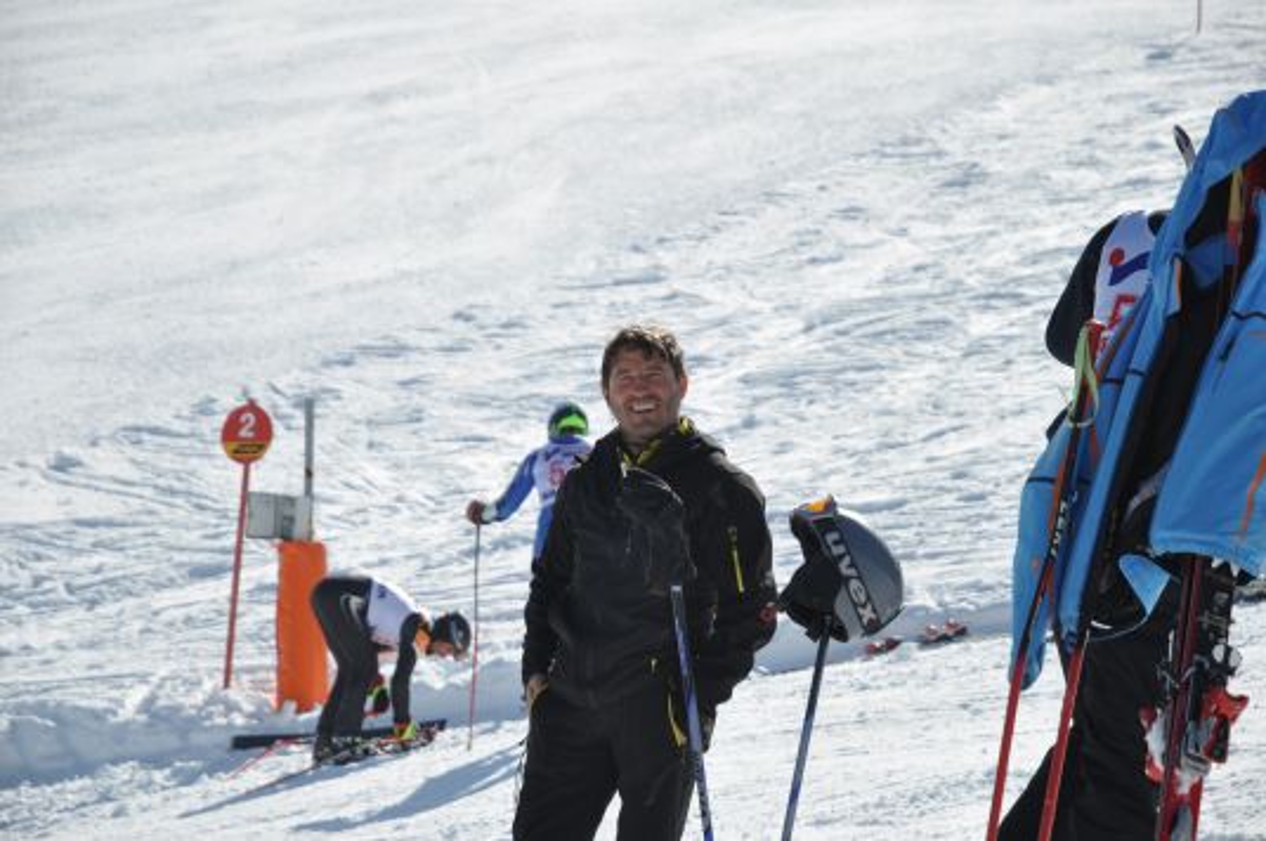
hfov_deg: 16.1
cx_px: 633
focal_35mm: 128
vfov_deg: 10.7
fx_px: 4478
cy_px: 420
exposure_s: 1/1600
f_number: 6.3
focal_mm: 85
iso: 250
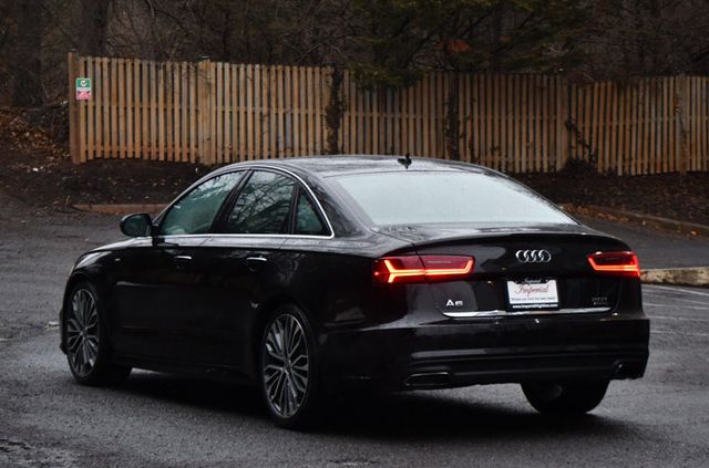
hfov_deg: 17.1
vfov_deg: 11.4
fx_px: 2357
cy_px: 234
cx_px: 354
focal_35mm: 120
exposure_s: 1/250
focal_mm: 80
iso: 800
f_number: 4.8
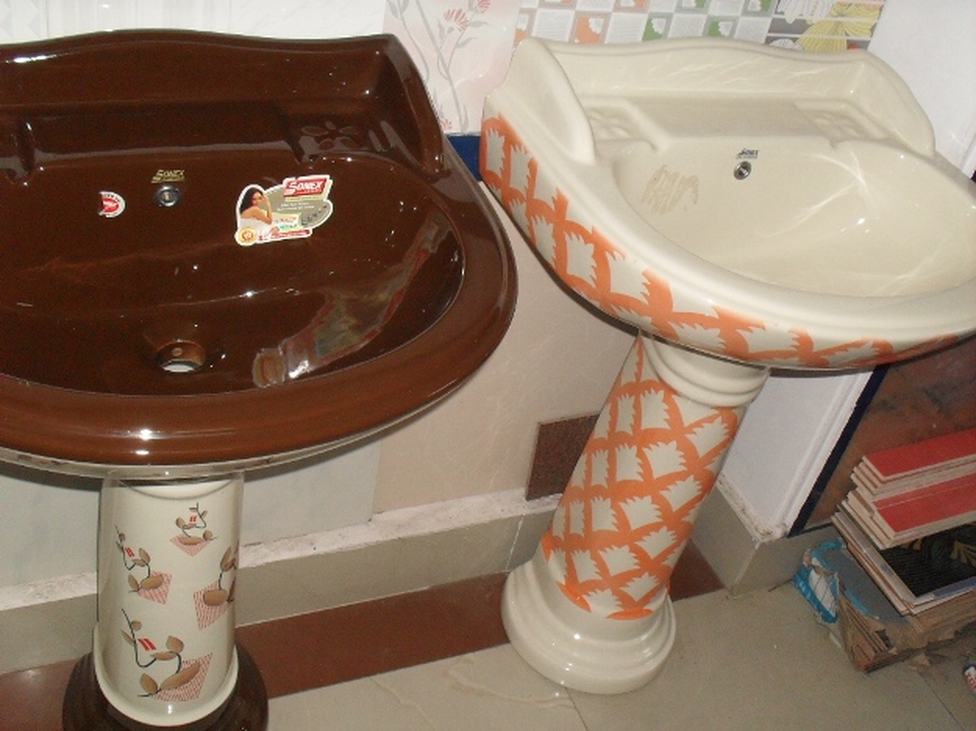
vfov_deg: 37.7
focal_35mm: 38
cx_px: 488
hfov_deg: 49.0
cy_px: 366
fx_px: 1071
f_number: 8.3
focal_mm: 6.3
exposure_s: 1/45
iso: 200
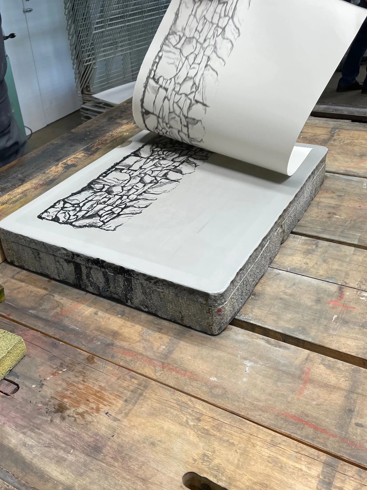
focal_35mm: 28
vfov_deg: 63.5
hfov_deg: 49.7
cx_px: 175
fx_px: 396
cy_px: 246
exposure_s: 1/100
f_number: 1.6
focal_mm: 4.2
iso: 80
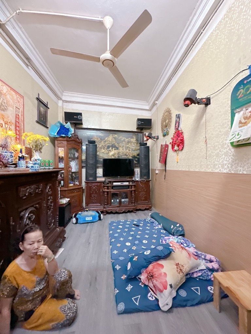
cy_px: 167
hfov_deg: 85.7
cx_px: 126
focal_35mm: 14
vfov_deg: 102.1
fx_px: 135
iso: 1000
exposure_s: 1/50
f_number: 2.2
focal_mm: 2.22
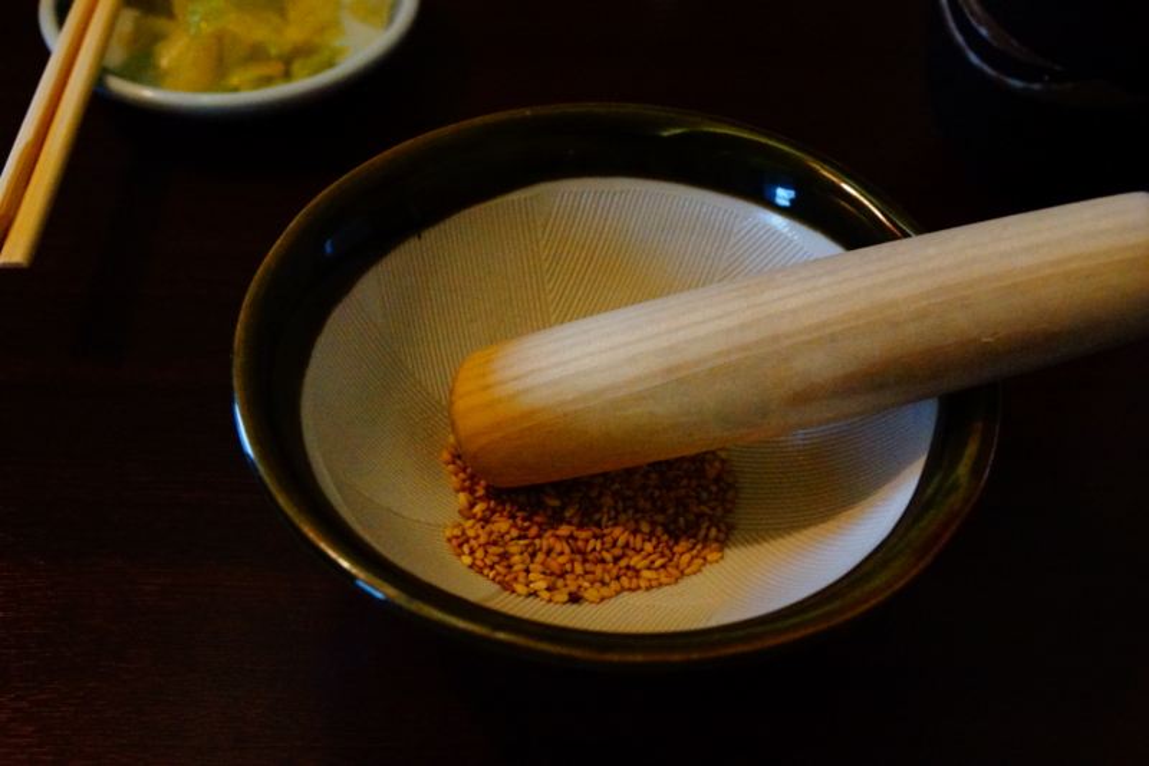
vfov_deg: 33.4
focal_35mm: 40
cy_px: 383
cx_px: 574
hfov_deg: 48.5
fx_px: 1276
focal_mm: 27
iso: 6400
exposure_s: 1/160
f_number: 6.3
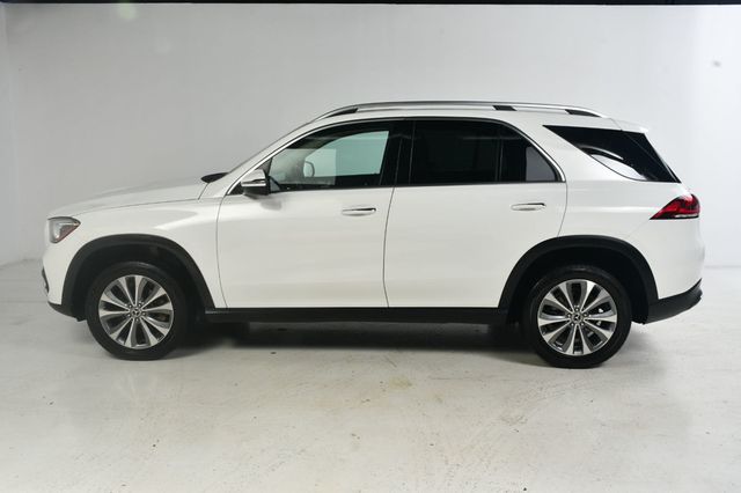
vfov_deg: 39.9
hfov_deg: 57.2
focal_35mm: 33
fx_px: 679
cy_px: 246
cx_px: 370
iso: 100
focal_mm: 22
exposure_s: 1/160
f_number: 13
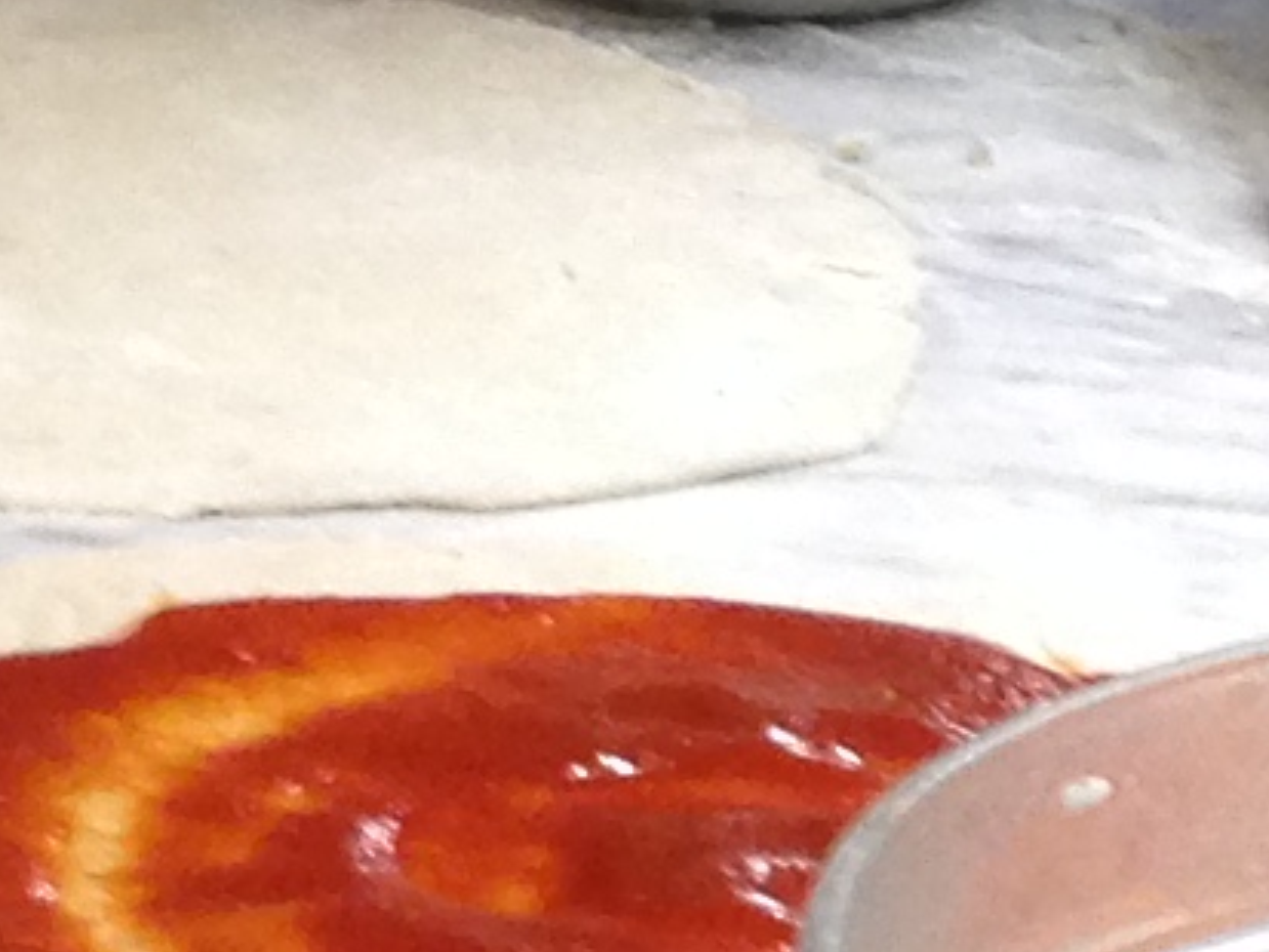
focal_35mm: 261
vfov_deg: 5.5
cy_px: -1268
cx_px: -992
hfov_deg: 7.4
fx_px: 9571
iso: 160
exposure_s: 1/20
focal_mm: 4.12
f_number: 2.4
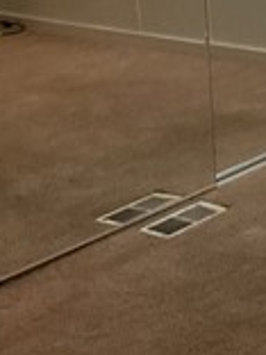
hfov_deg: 11.0
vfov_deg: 15.2
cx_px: 457
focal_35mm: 127
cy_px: -18
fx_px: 1301
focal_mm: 3.3
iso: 320
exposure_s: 1/60
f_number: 2.4
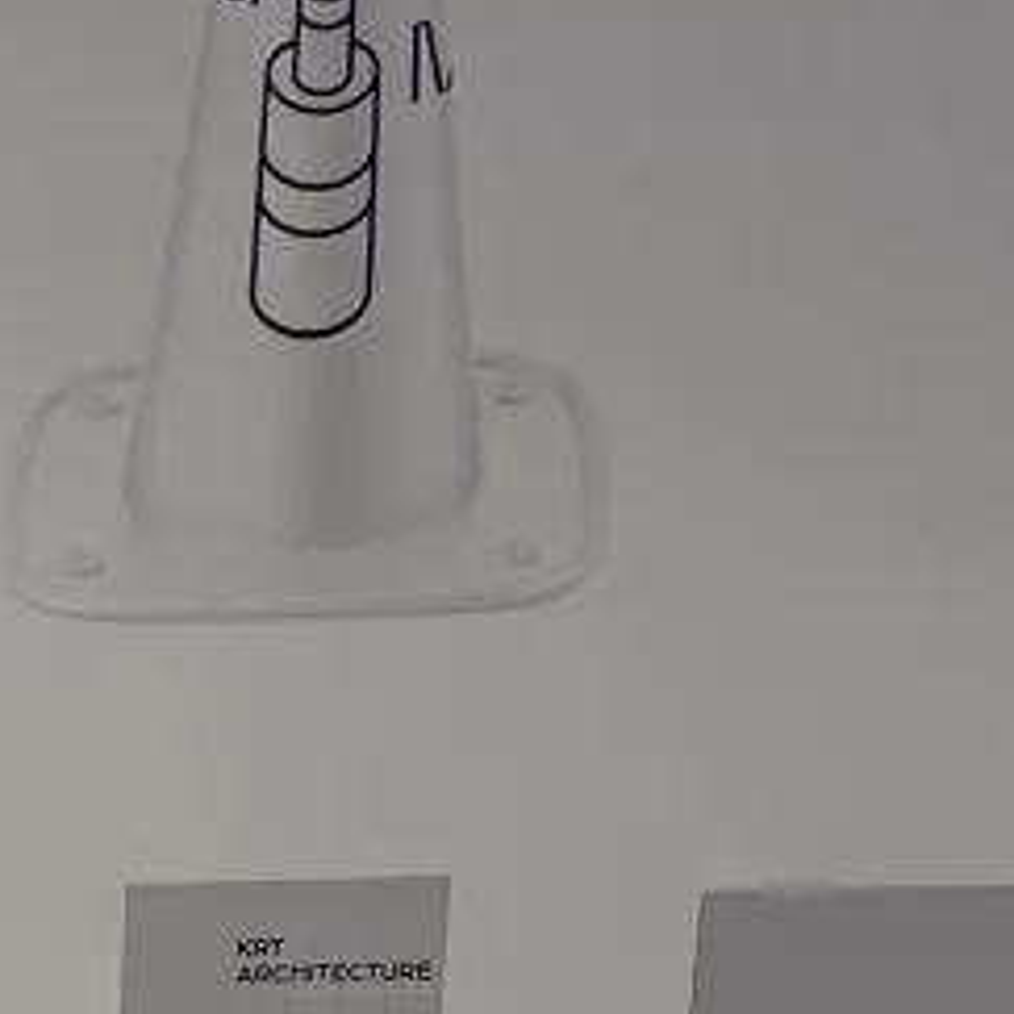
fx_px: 4341
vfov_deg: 10.1
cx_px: -568
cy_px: 2959
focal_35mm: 131
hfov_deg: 12.6
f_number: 1.6
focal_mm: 5.1
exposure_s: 1/273
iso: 32
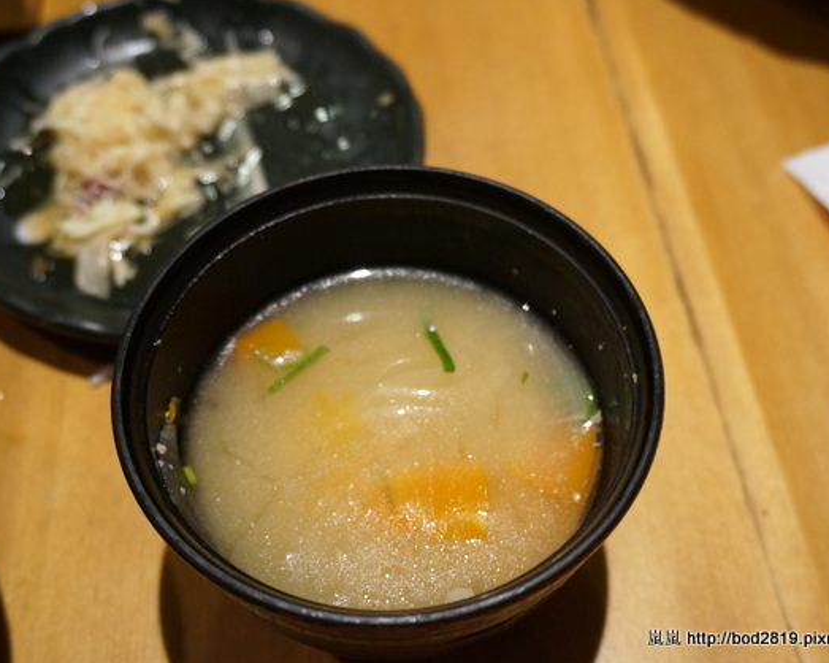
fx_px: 971
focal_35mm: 40
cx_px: 437
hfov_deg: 46.2
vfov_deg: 37.7
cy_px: 332
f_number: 4
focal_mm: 23
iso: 1600
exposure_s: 1/60
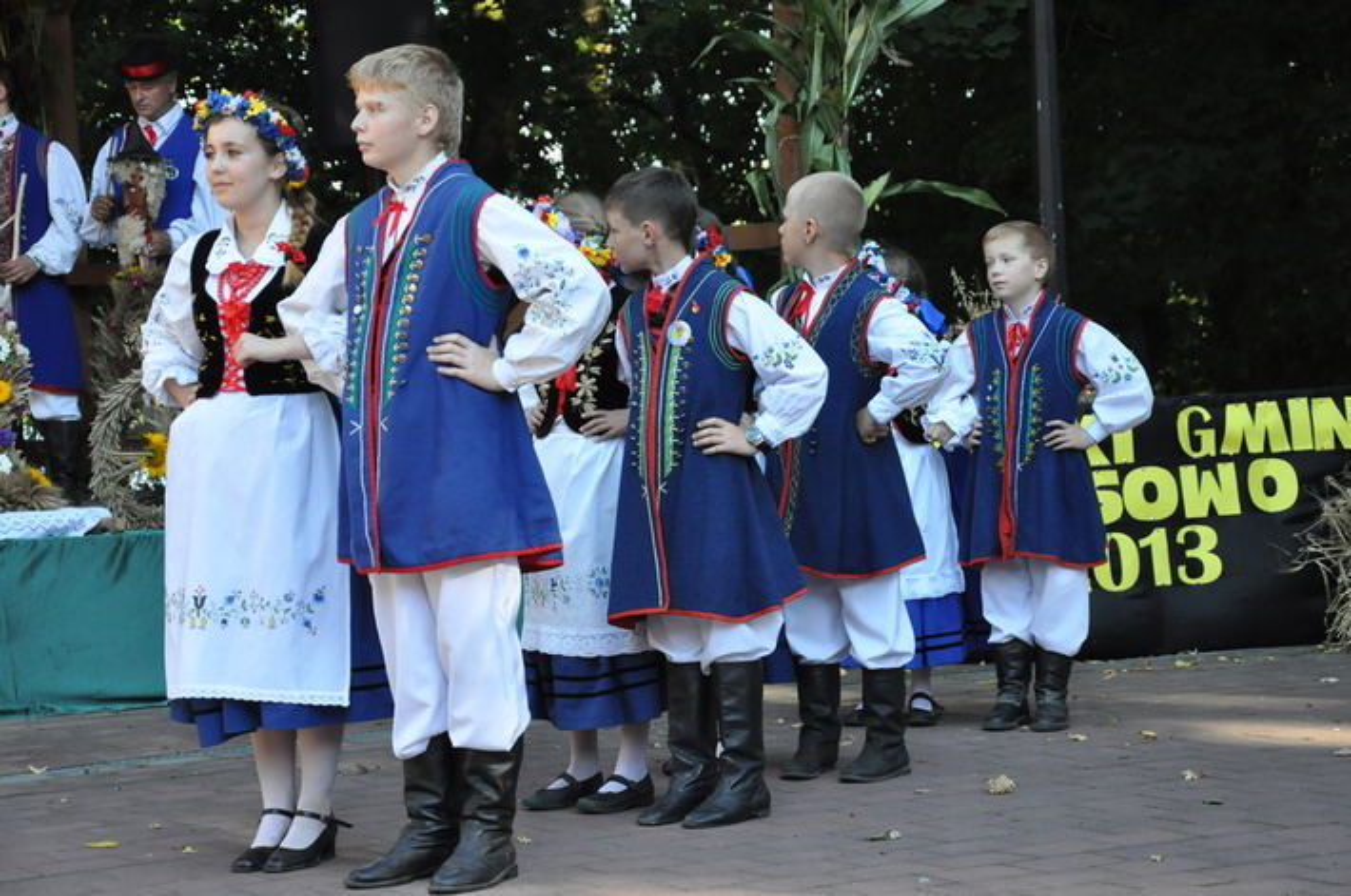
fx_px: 3485
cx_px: 676
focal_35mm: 93
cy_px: 448
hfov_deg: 21.9
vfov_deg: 14.7
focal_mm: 62
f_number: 5.3
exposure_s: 1/250
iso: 1250
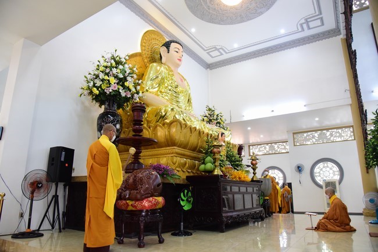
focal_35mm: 24
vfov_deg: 53.2
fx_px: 252
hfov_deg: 73.7
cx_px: 189
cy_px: 126
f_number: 5.6
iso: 5000
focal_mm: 24
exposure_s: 1/125
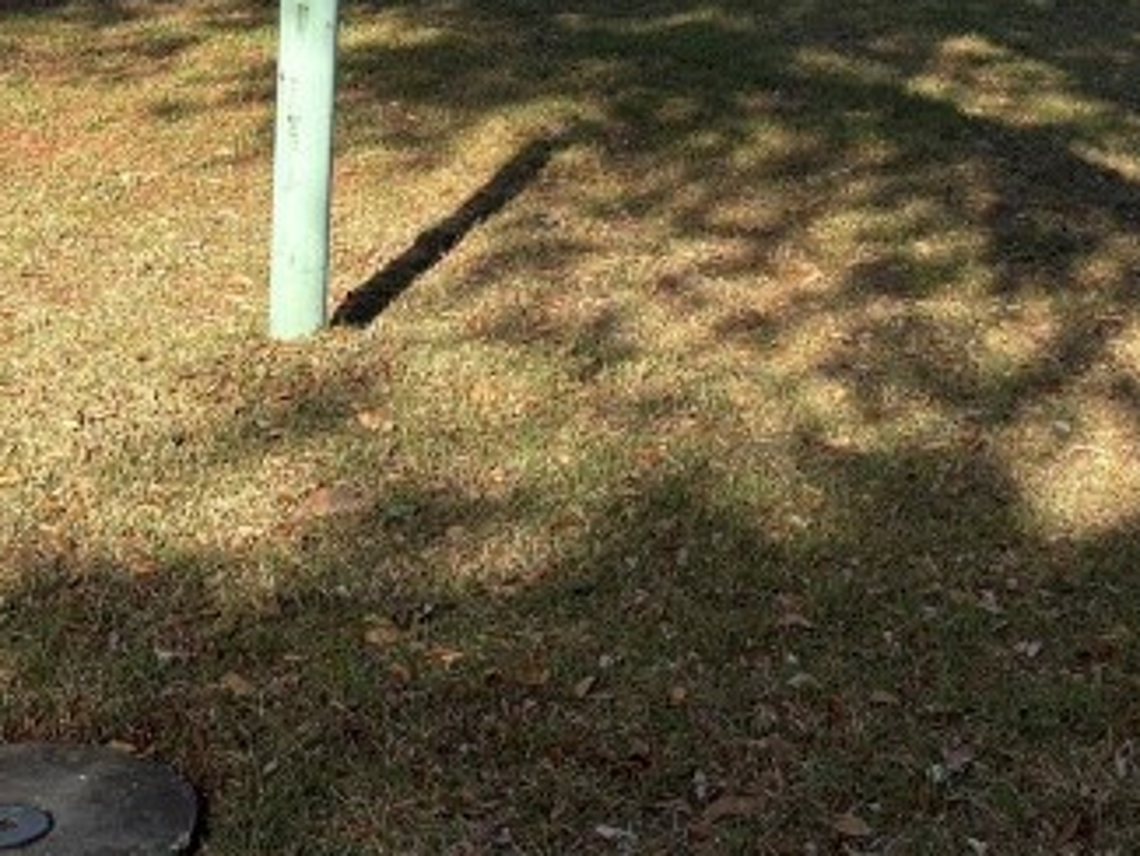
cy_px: -207
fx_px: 2701
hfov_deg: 23.5
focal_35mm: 82
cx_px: 898
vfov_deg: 17.1
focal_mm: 5.96
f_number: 1.6
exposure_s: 1/2141
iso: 50
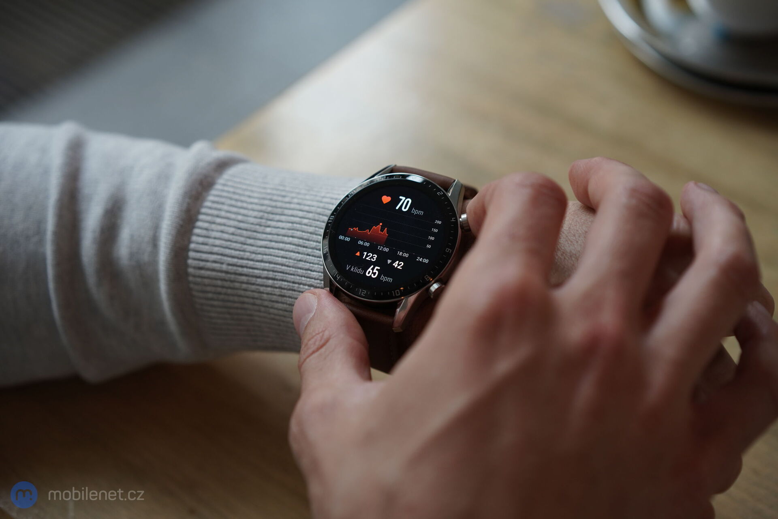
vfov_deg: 24.6
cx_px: 389
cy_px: 260
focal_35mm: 55
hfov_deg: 36.2
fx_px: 1189
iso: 800
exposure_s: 1/250
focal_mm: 55
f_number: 3.5
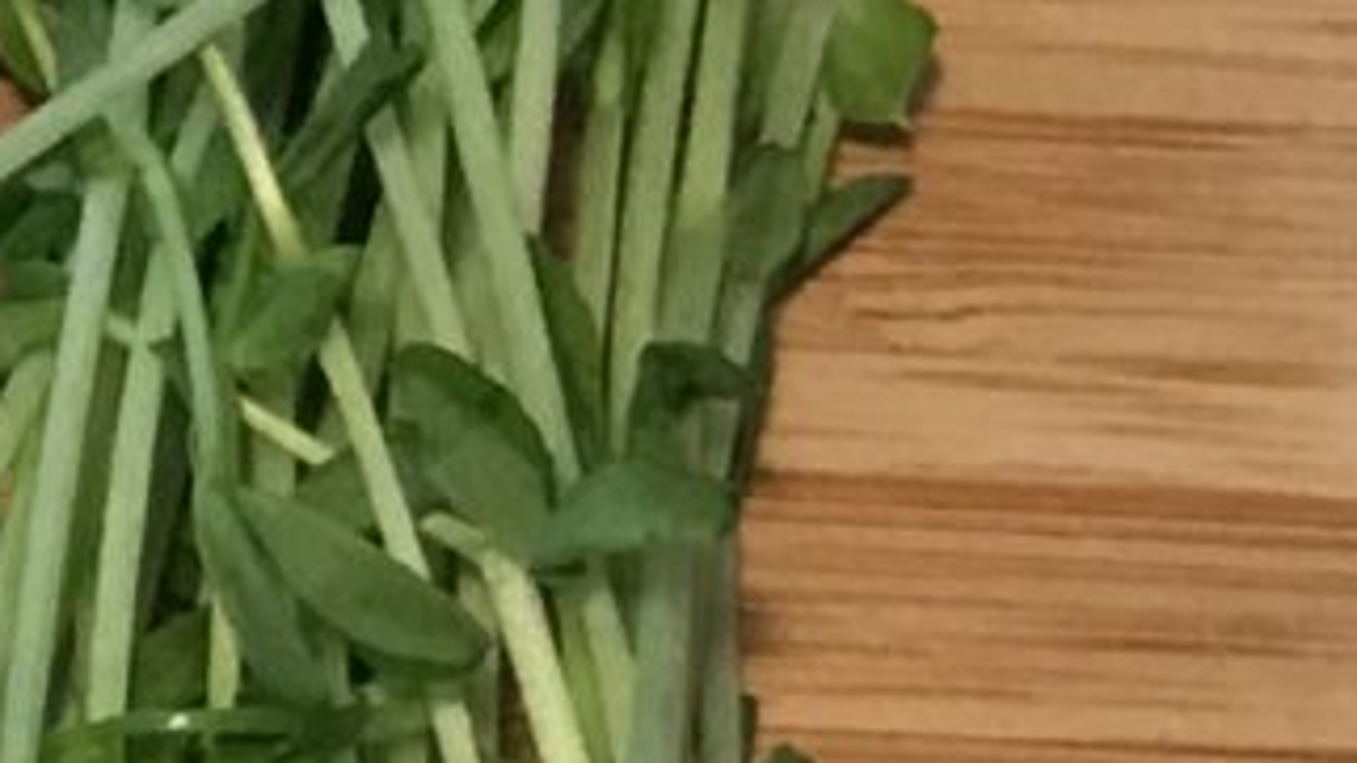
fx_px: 9030
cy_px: 1071
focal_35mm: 251
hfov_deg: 7.2
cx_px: -3359
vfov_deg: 4.8
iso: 25
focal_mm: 4.15
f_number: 2.2
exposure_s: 1/15
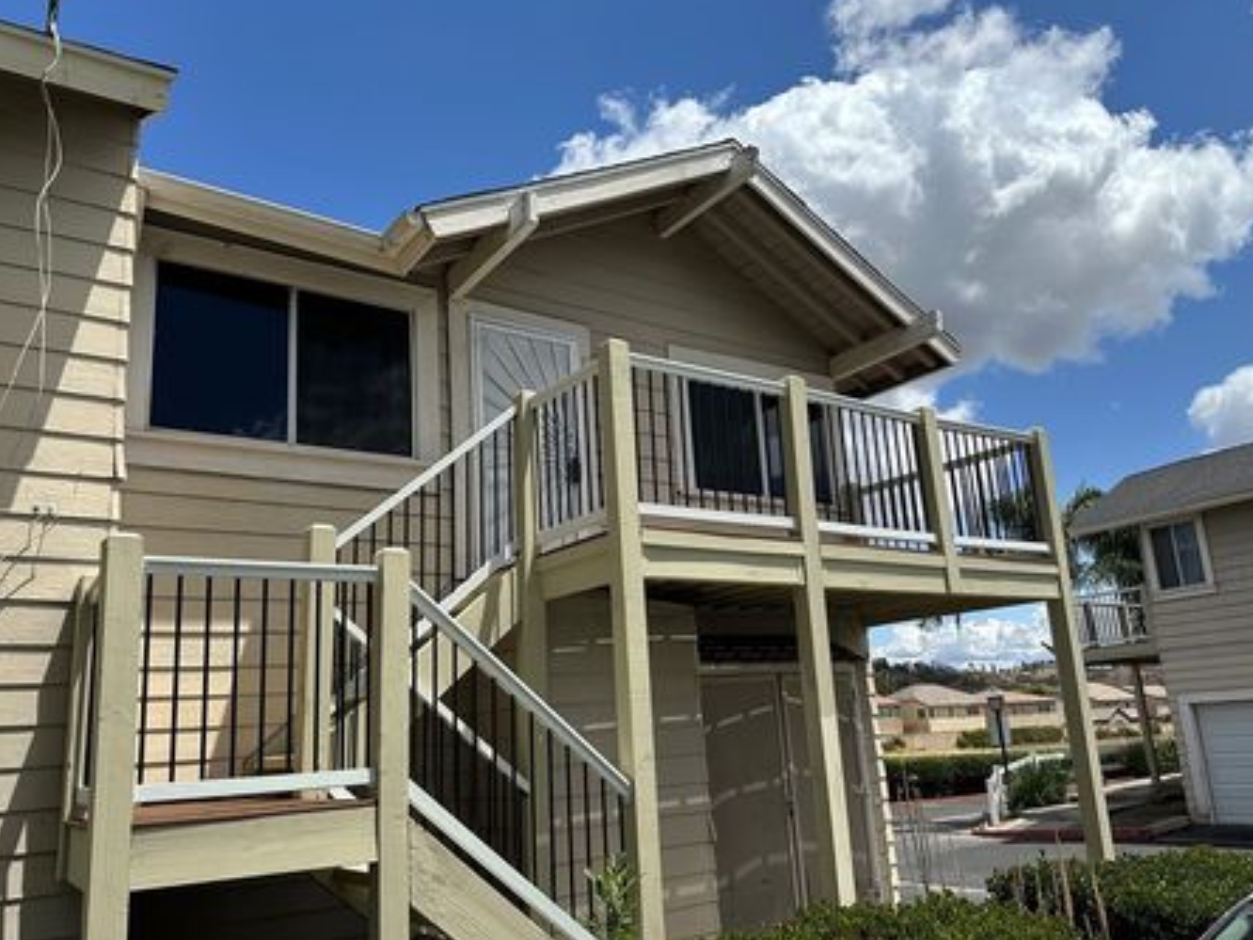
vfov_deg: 51.3
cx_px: 632
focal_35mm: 27
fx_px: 977
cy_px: 498
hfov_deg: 65.3
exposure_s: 1/6211
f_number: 1.78
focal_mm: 6.86
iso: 80
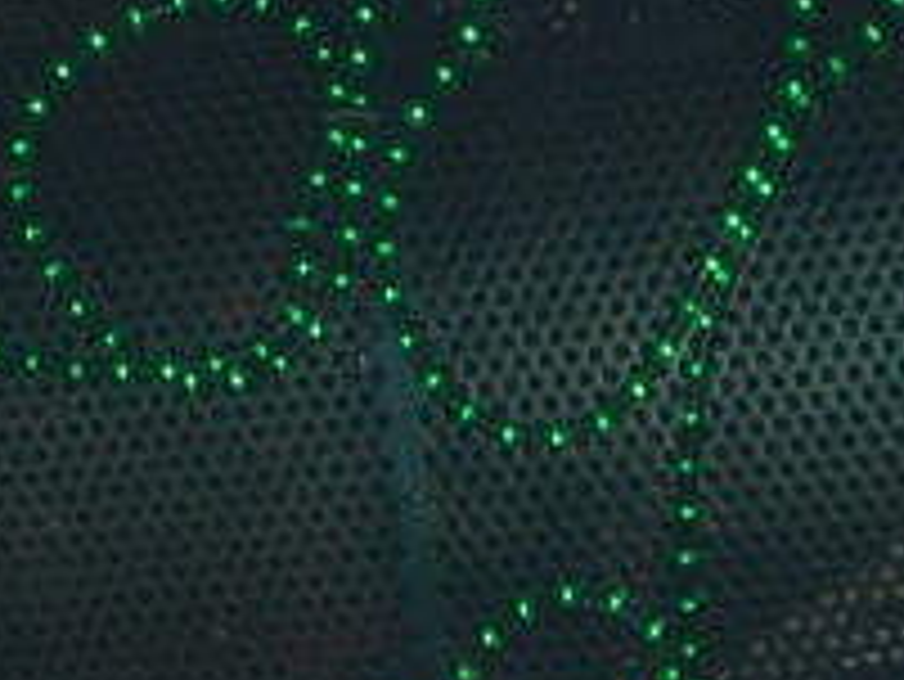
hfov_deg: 7.3
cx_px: 40
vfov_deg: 5.5
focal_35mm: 270
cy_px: 1085
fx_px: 7055
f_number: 4
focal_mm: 14.2
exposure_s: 1/60
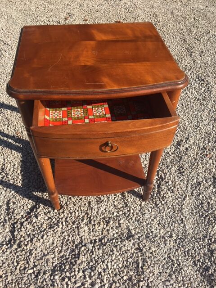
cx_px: 108
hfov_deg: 48.2
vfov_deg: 61.7
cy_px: 144
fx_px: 241
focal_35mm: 29
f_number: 2.2
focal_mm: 4.15
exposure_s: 1/1603
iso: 25
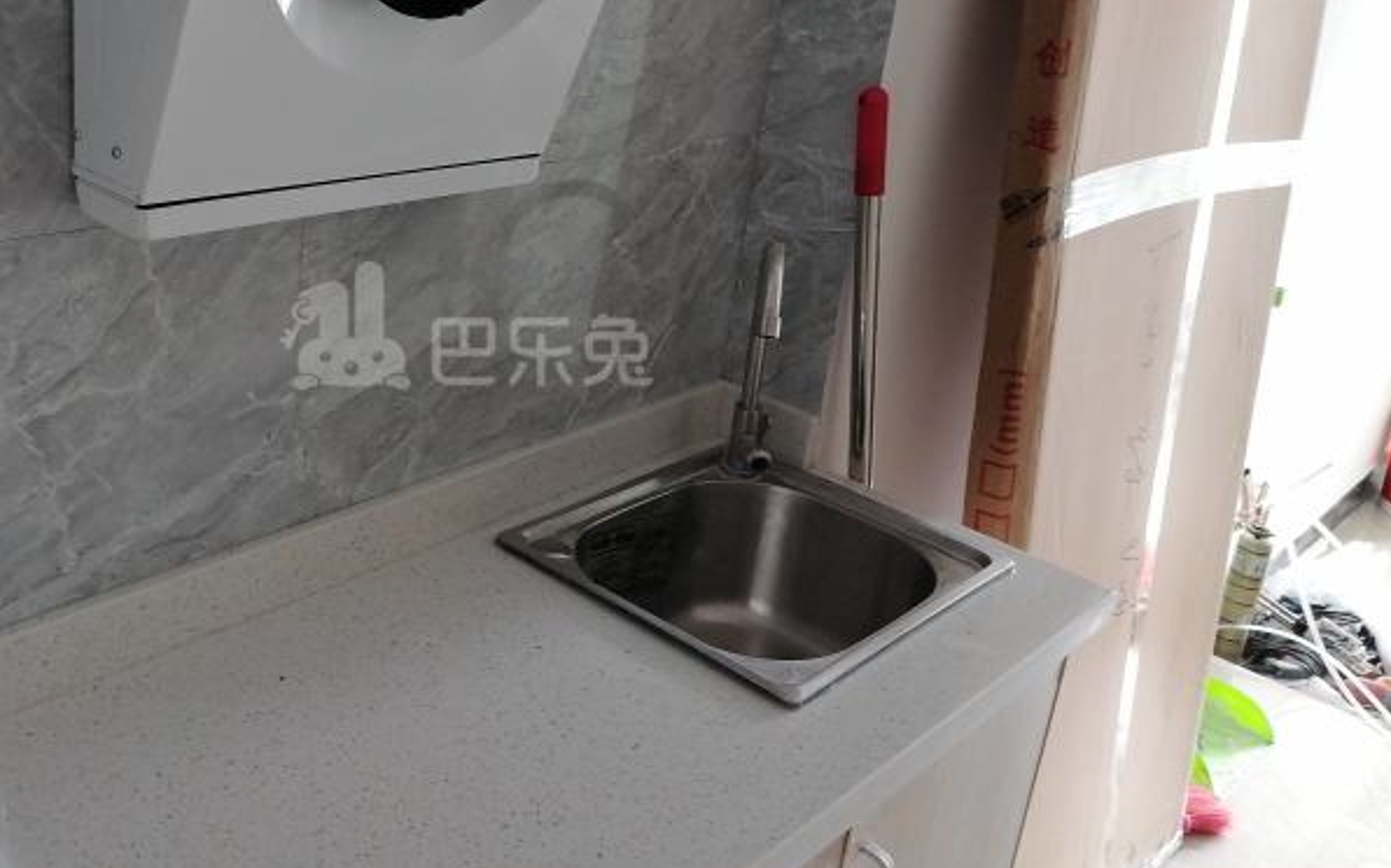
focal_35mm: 37
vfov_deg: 34.2
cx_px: 467
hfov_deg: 51.8
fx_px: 1402
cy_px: 327
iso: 200
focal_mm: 5.3
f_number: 1.8
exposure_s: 1/33.3
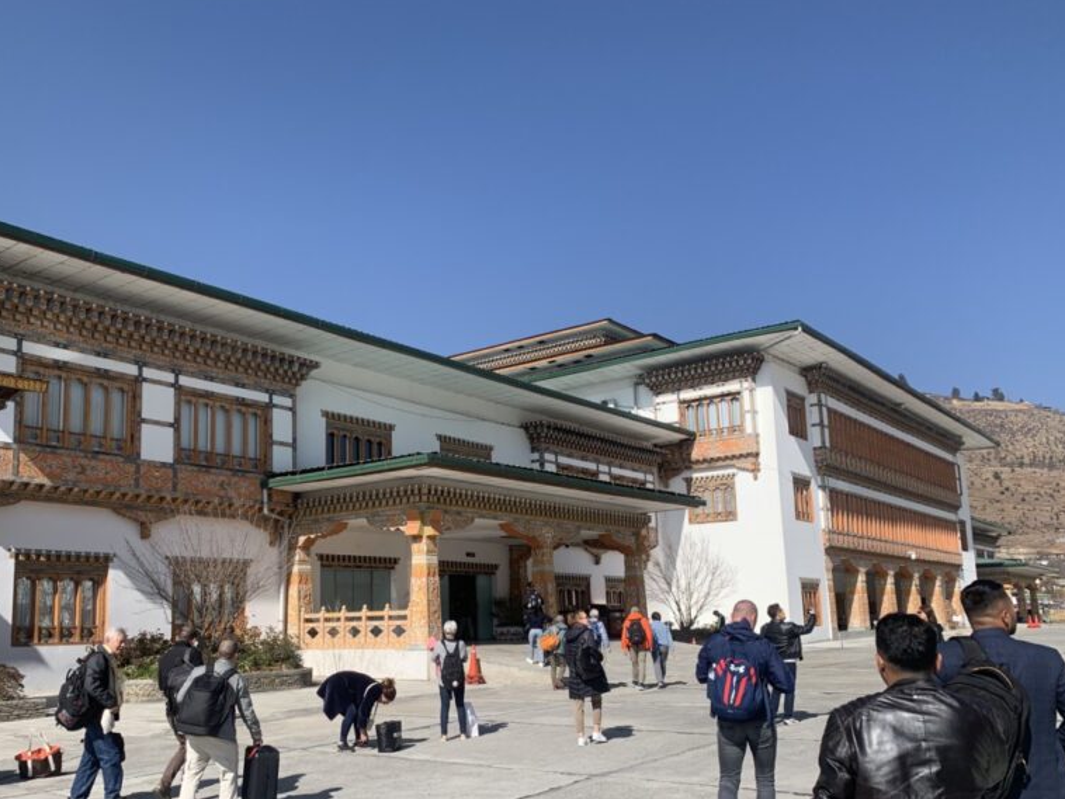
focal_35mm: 32
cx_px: 467
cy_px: 462
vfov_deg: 44.0
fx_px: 985
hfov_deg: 56.6
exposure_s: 1/2545
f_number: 1.8
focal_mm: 4.25
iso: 25
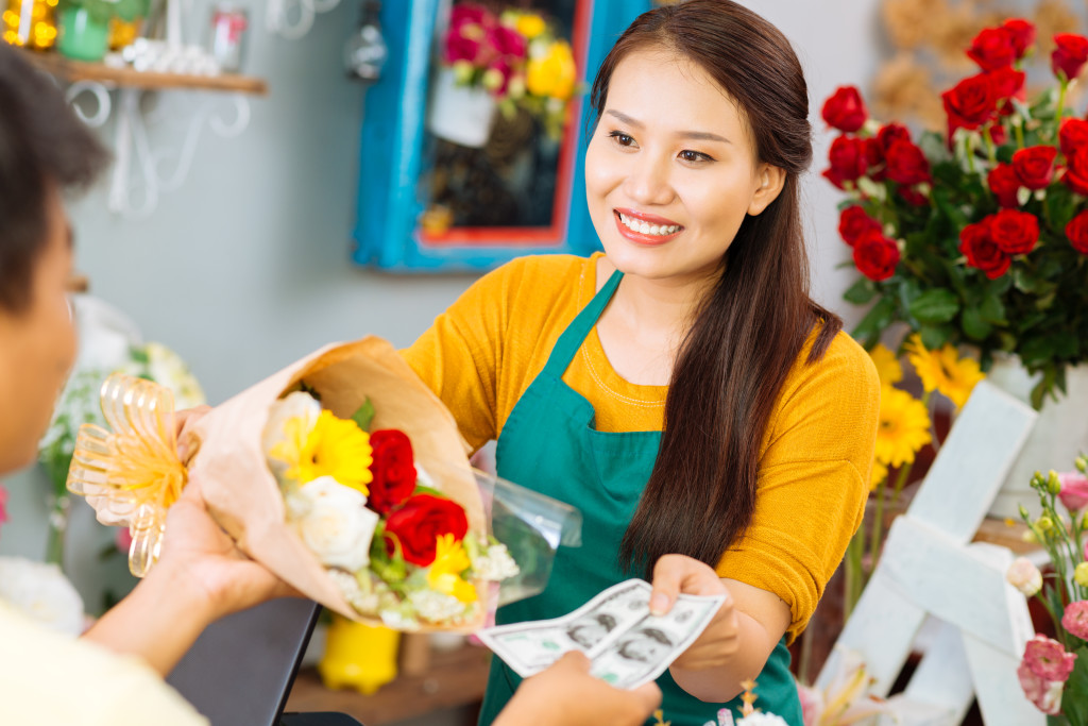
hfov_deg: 23.9
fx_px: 2569
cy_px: 363
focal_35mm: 85
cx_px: 544
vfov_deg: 16.1
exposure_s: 1/160
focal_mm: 85
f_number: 3.5
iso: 320
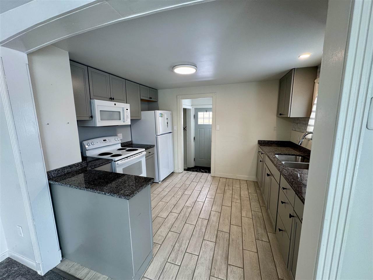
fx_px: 151
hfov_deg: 102.1
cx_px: 186
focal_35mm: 14
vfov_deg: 85.7
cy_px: 140
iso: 125
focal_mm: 2.22
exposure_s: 1/120
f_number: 2.2
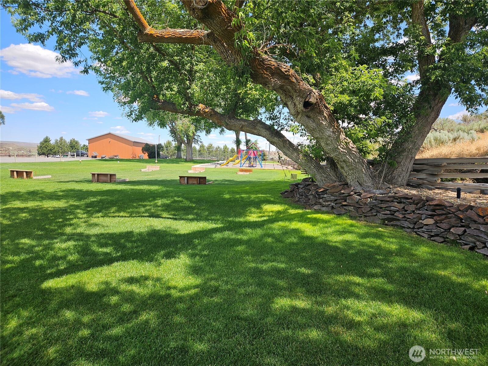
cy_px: 183
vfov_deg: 58.9
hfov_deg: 73.9
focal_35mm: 23
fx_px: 324
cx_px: 244
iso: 25
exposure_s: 1/834
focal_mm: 5.4
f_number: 1.8
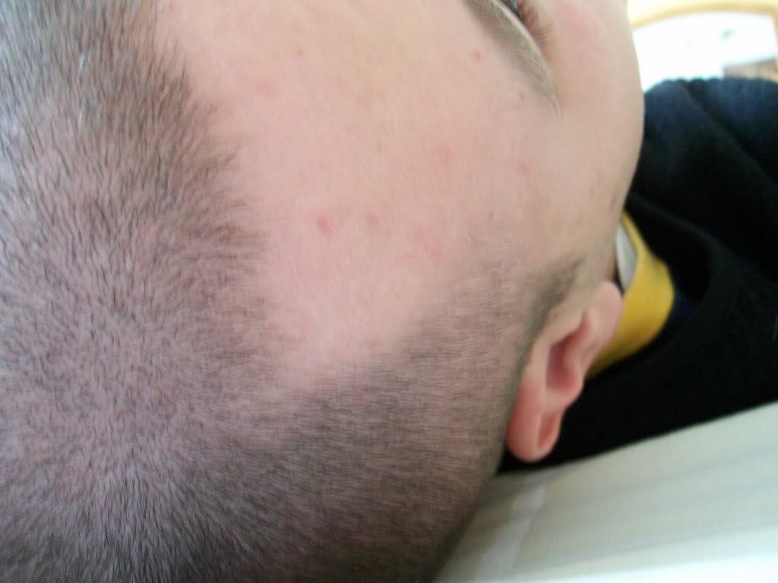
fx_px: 809
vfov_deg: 39.7
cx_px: 389
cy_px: 292
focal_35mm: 36
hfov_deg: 51.4
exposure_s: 1/8
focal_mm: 6
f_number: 2.7
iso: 160
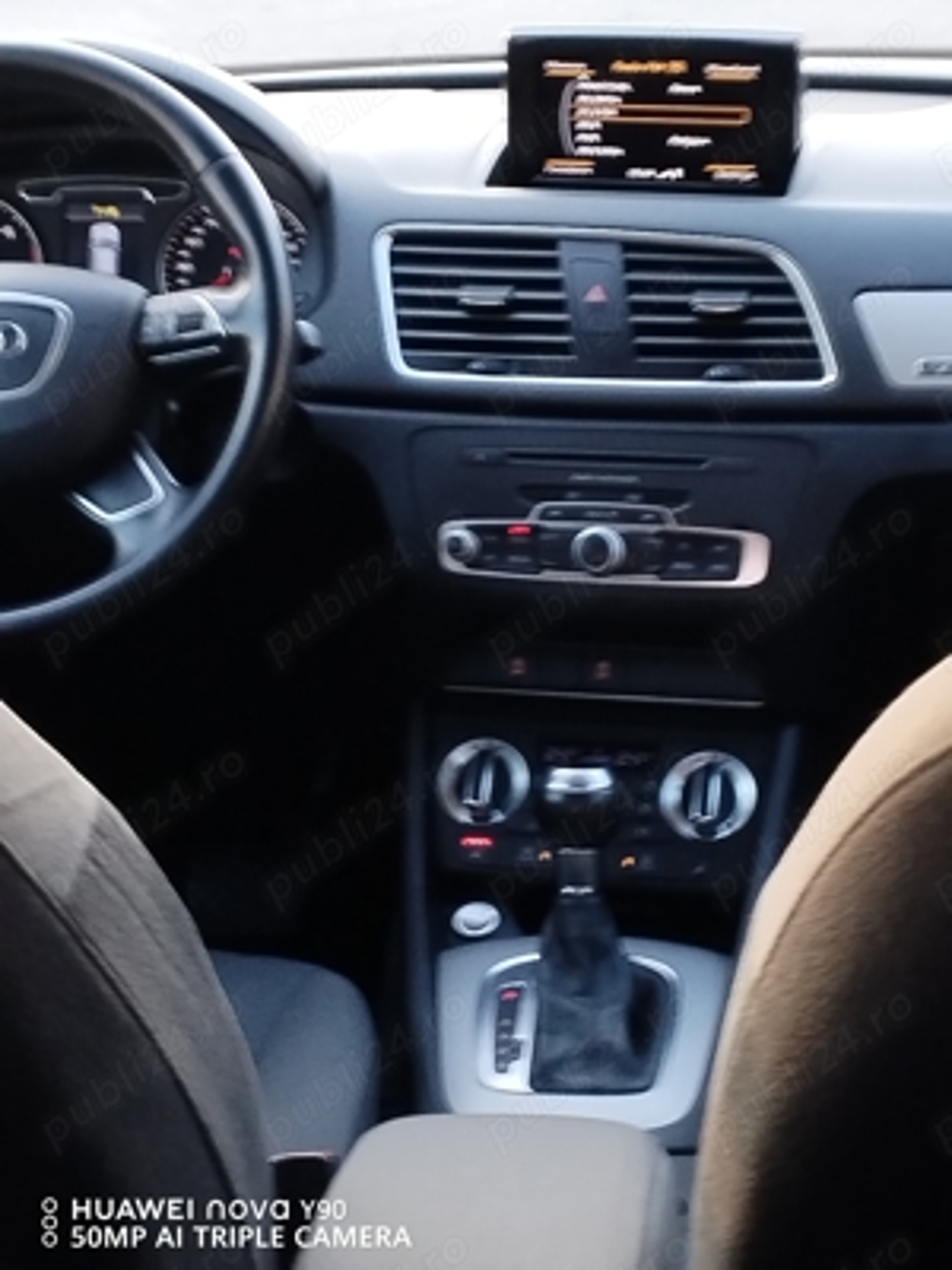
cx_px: 476
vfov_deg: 27.8
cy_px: 635
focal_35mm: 70
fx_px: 2567
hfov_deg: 21.0
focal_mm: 4.25
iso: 135
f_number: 1.8
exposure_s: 1/50
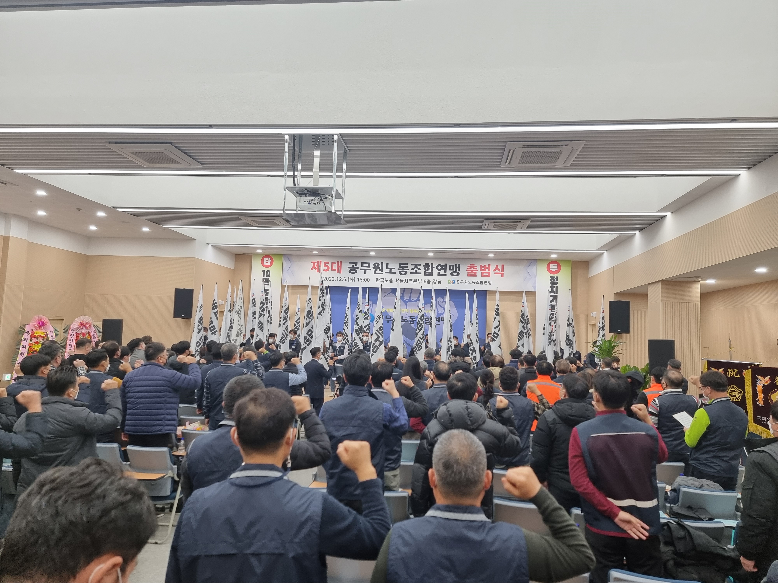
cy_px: 292
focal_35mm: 24
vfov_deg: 56.8
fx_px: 539
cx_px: 389
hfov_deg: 71.6
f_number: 1.8
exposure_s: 1/60
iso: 200
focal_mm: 6.7
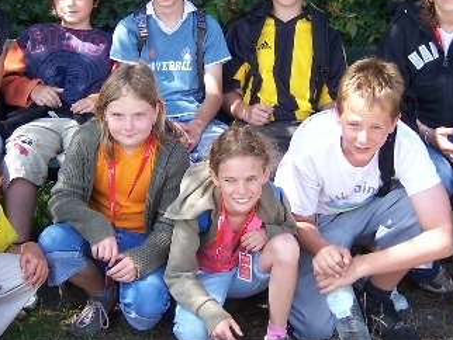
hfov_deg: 21.8
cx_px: 219
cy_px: 100
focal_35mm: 90
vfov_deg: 16.4
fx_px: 1179
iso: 80
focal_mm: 7.7
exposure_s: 1/160
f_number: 3.2
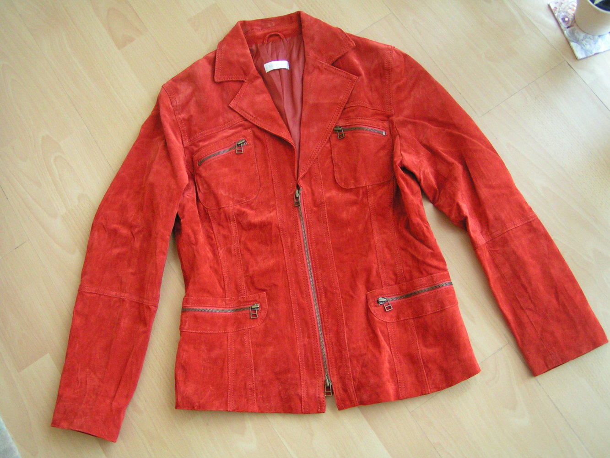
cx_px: 305
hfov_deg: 49.0
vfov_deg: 37.7
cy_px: 229
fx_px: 670
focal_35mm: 38
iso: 200
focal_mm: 5.8
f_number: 2.8
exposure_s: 1/20
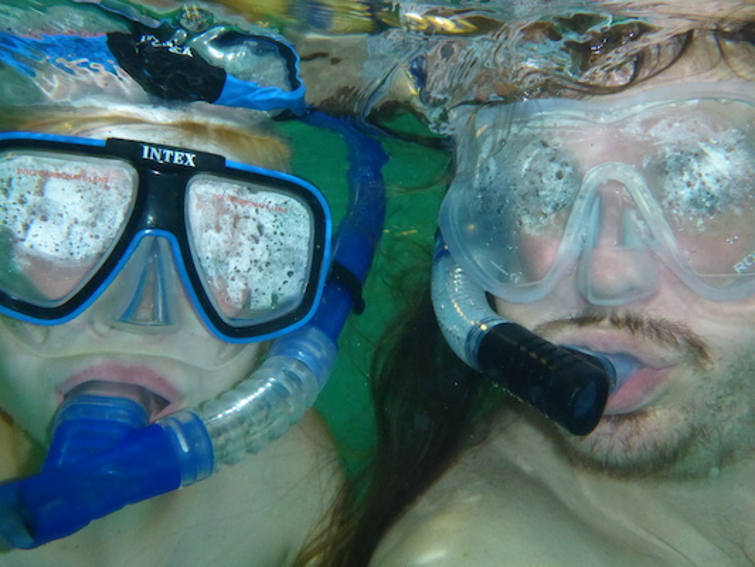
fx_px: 785
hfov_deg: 51.3
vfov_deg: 39.7
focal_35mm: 36
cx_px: 378
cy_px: 284
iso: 800
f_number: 3.9
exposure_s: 1/60
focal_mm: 6.4
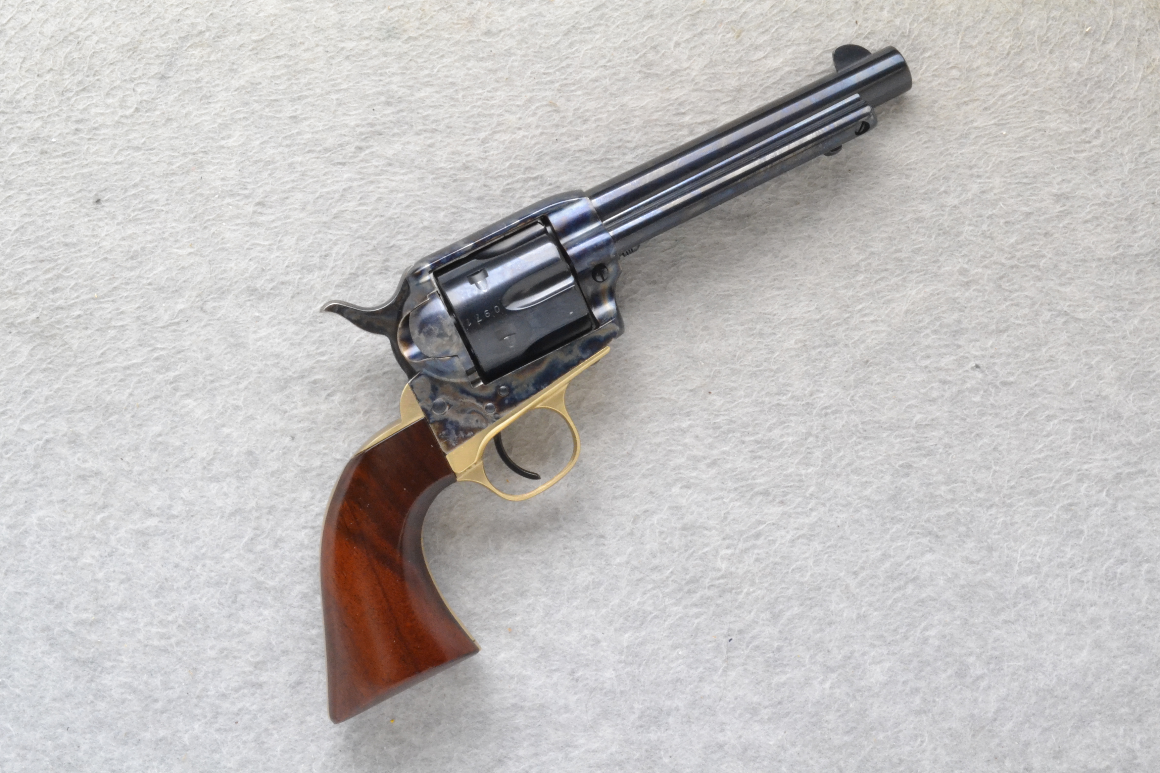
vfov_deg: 25.1
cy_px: 386
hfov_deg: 36.9
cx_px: 580
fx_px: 1740
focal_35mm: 54
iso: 3200
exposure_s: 1/60
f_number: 20
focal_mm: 36
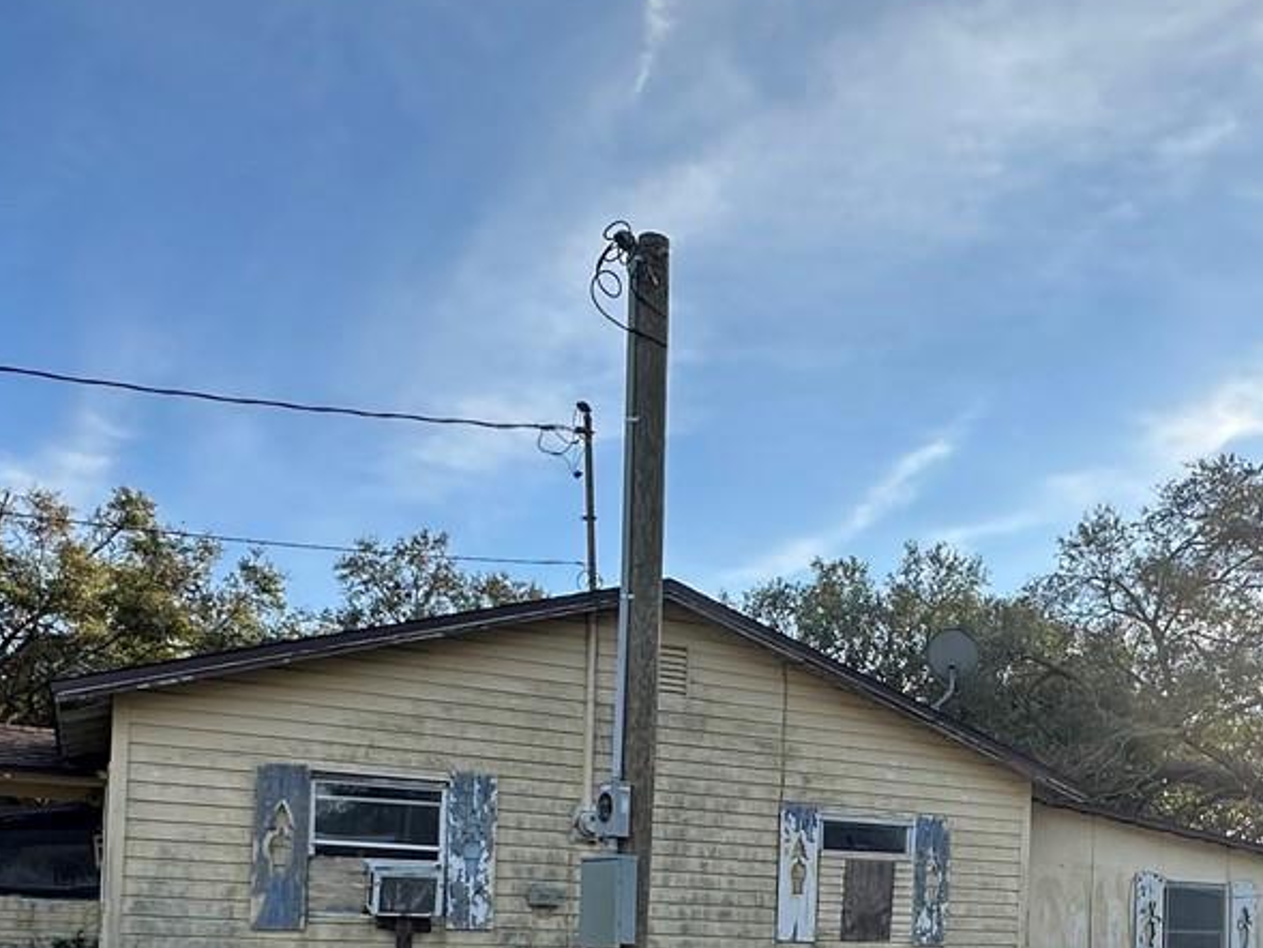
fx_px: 1387
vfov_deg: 34.8
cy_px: 916
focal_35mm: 38
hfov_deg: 48.2
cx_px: 841
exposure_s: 1/963
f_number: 2.2
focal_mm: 2.22
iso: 40
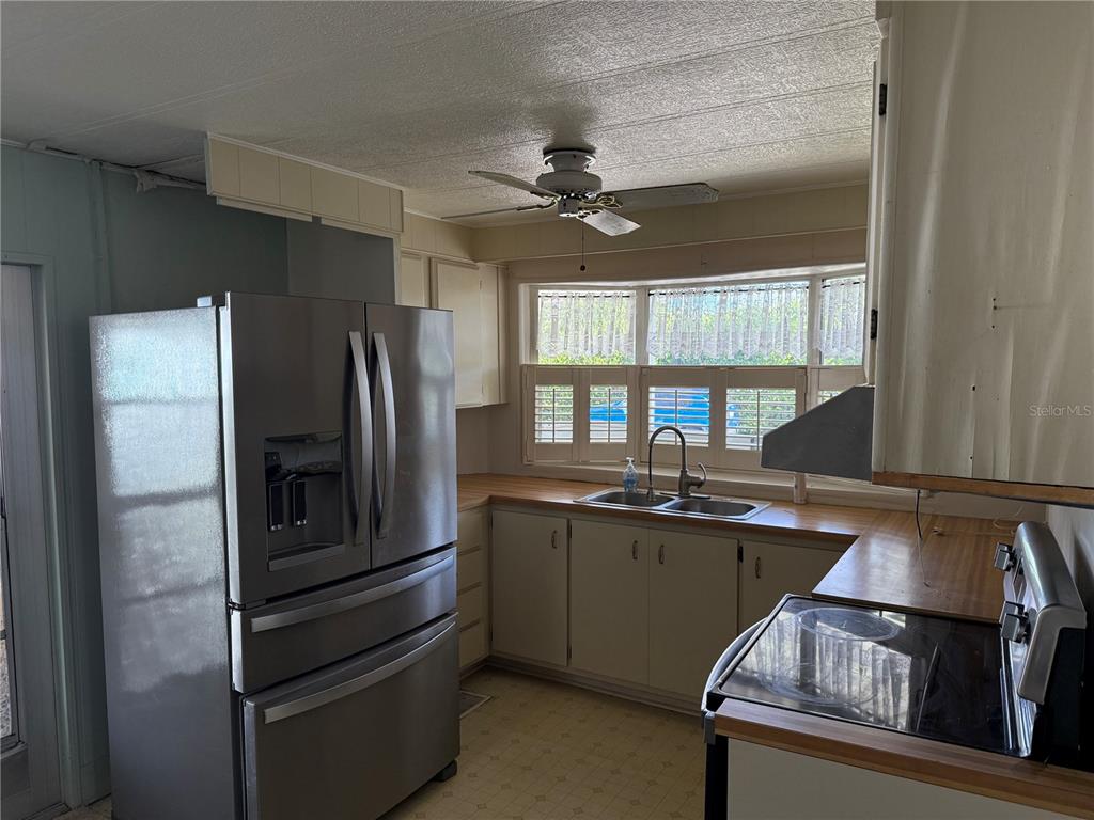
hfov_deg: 71.6
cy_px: 410
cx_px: 547
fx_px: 758
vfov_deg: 56.8
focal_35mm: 24
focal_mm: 6.76
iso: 200
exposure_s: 1/171
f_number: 1.78
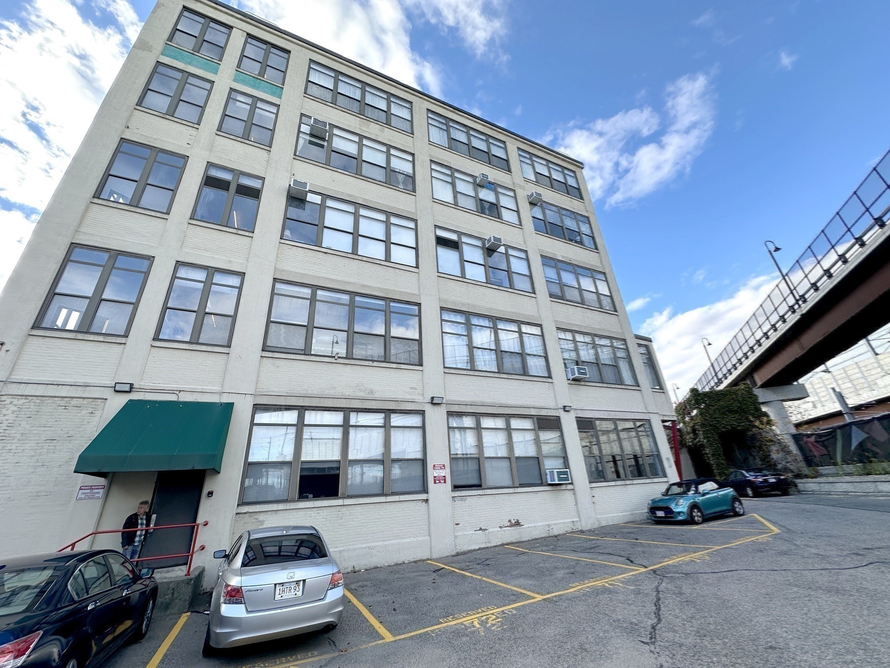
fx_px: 360
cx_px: 445
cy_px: 334
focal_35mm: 14
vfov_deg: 85.7
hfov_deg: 102.1
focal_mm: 2.22
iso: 40
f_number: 2.2
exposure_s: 1/489
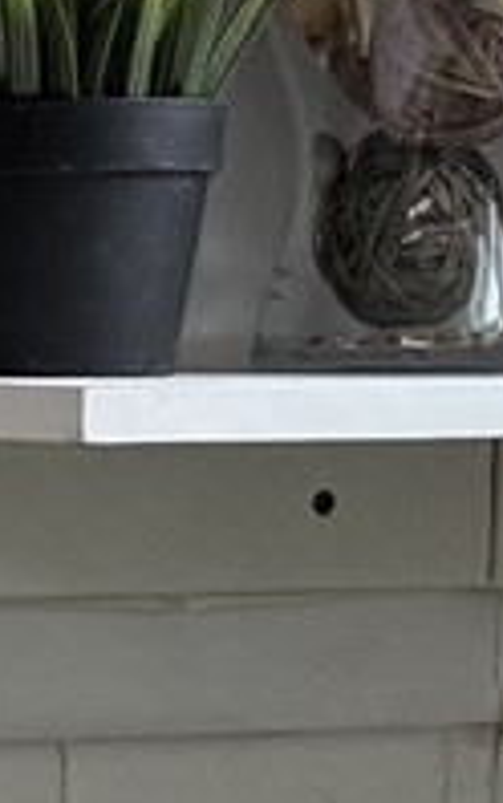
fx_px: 5760
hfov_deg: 4.9
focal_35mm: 263
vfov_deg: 7.8
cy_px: 1144
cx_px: -669
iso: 200
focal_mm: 6.76
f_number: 1.78
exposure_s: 1/188
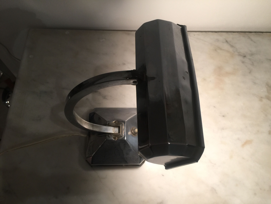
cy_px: 102
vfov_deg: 48.2
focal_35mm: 29
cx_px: 136
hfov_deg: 61.7
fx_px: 227
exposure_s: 1/33
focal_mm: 4.15
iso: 40
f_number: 2.2
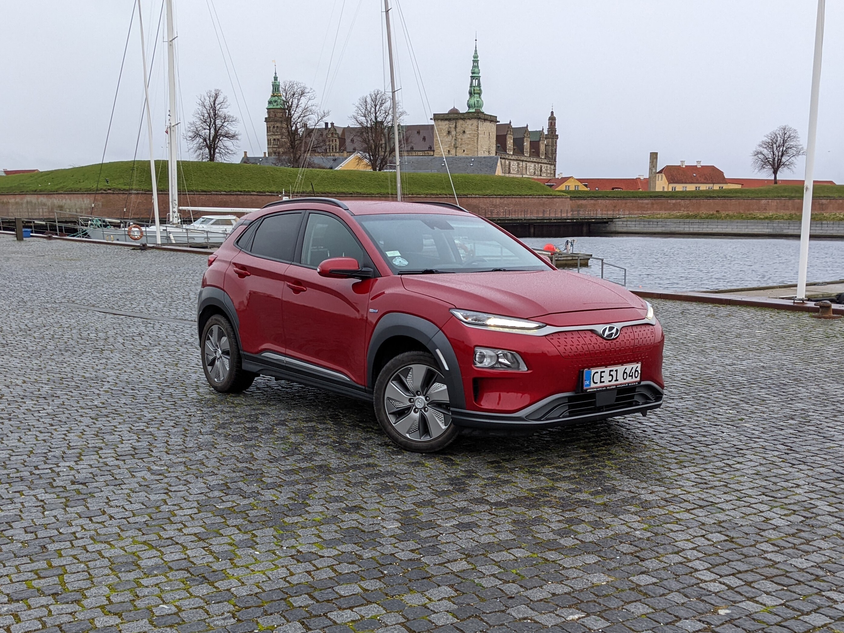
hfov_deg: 65.3
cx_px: 422
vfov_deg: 51.3
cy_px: 316
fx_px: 658
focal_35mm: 27
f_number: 1.73
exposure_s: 1/106
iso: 56
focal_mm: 4.38
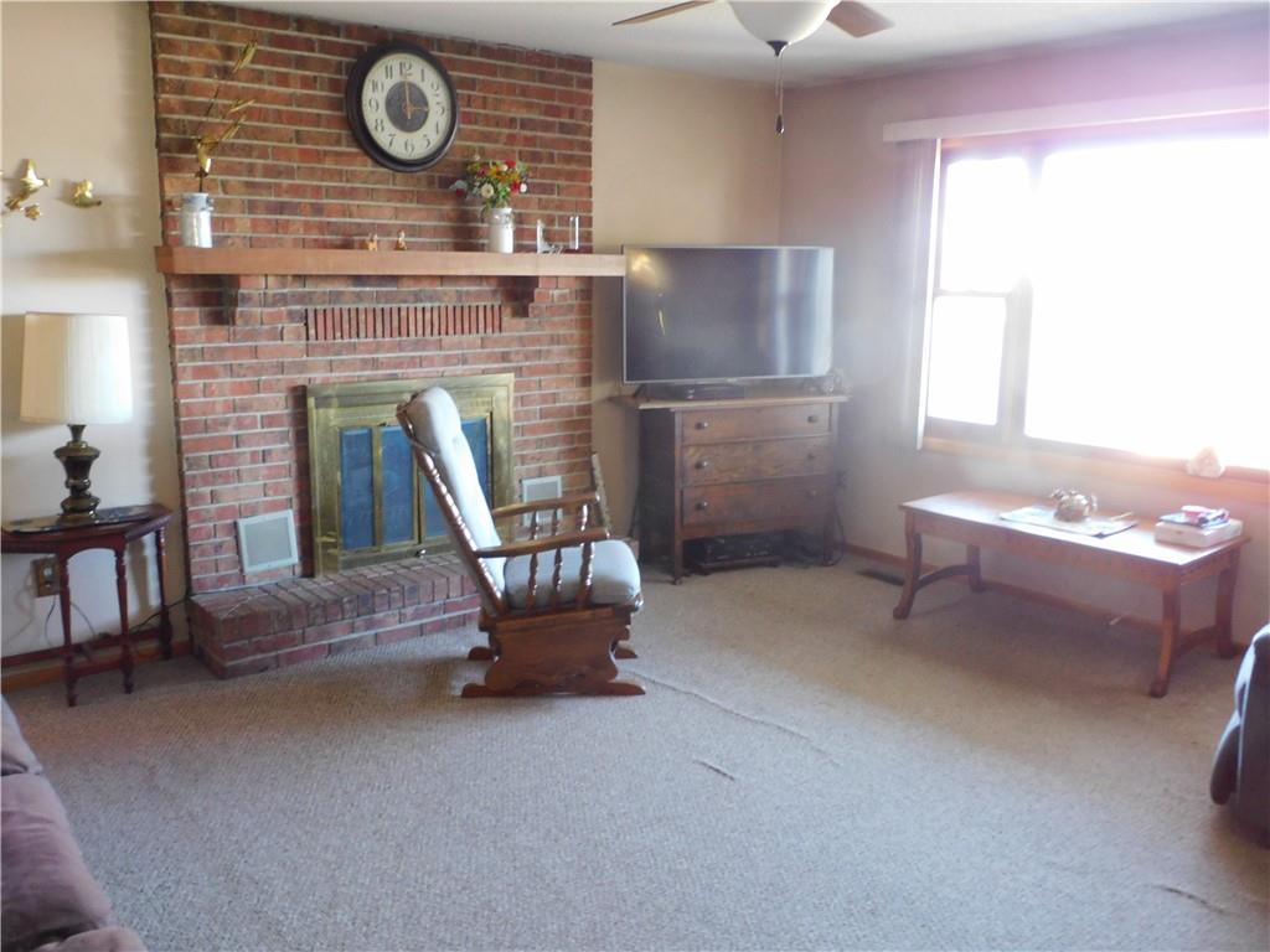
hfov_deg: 60.0
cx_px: 635
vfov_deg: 46.8
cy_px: 476
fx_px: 1101
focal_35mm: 30
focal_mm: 5.4
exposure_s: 1/10
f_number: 3.5
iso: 400
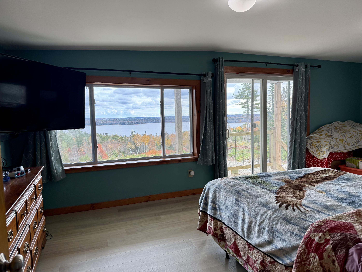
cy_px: 136
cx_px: 181
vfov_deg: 56.8
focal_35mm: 24
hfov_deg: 71.6
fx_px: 251
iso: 100
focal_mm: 6.76
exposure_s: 1/247
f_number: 1.78
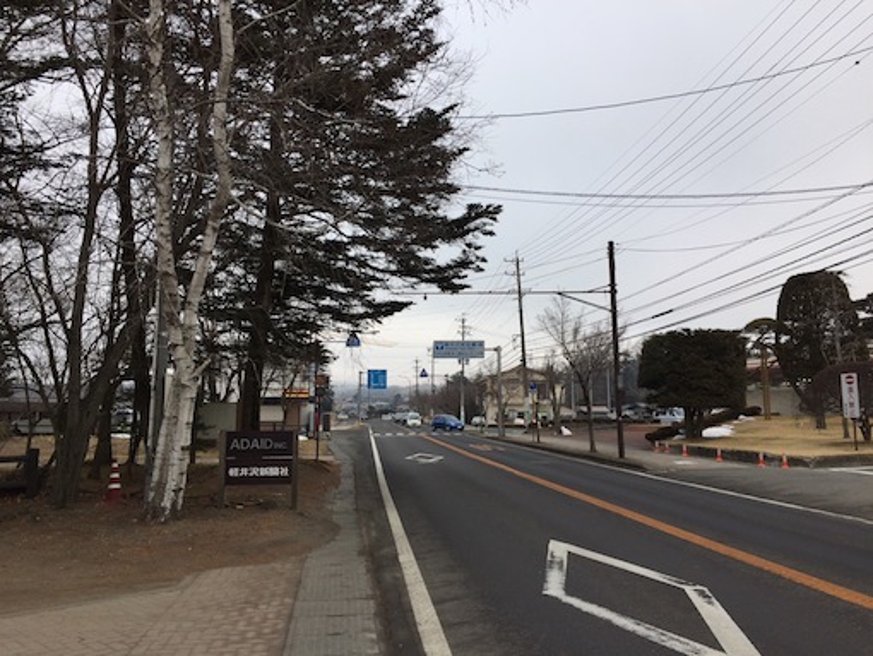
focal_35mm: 29
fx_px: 732
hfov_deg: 61.6
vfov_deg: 48.3
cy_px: 328
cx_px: 436
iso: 32
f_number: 2.2
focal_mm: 4.15
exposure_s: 1/682
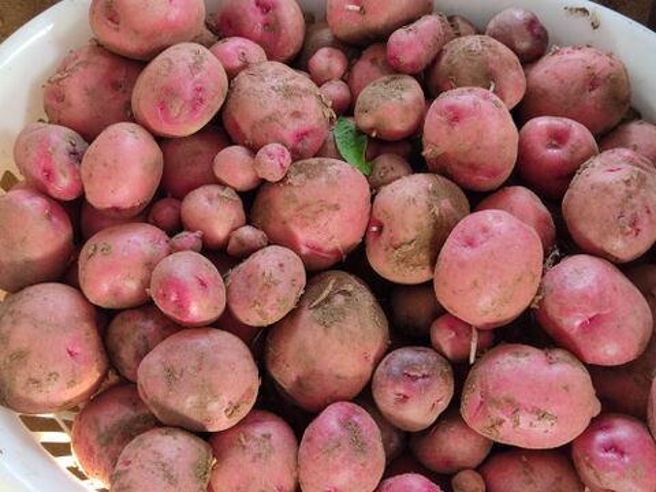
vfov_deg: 53.1
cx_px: 328
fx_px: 493
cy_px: 246
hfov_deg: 67.3
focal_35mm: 26
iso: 794
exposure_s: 1/25
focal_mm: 4.74
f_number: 1.79
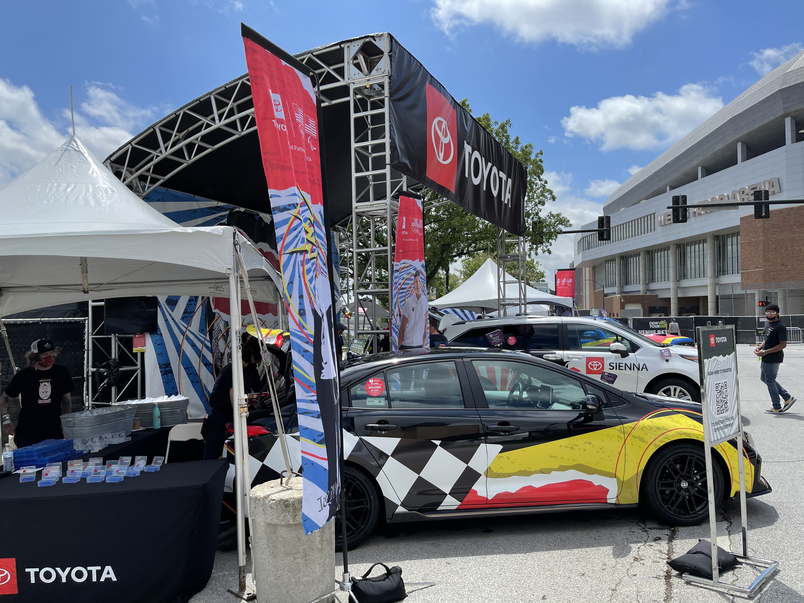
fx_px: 604
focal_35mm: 26
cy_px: 302
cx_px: 402
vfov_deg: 53.1
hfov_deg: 67.3
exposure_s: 1/3922
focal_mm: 5.1
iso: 32
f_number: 1.6
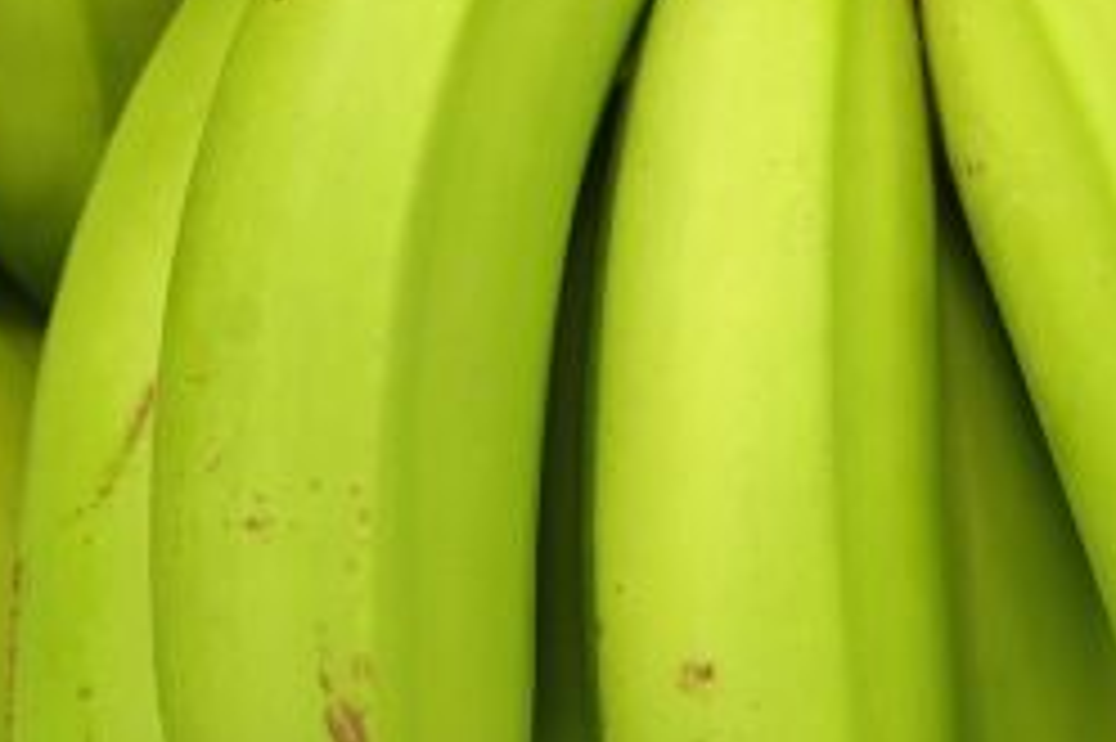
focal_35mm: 135
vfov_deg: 10.1
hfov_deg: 15.2
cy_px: 133
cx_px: 508
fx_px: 4191
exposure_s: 1/15
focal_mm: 35
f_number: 5
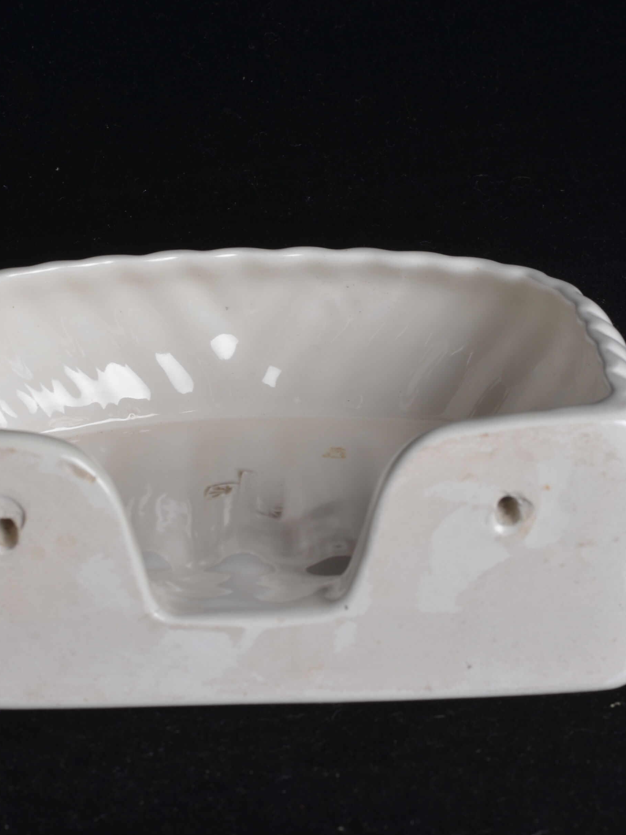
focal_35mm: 109
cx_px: 190
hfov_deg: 13.6
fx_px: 2628
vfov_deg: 18.0
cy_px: 418
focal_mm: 50
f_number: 11
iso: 100
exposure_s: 1/125
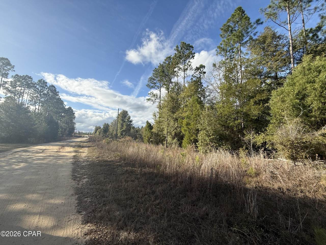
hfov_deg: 102.1
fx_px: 132
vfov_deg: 85.7
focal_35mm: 14
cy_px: 122
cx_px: 163
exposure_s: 1/1497
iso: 50
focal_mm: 2.22
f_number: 2.2
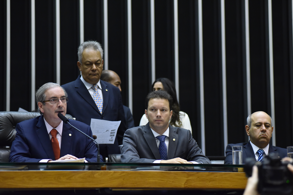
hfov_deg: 16.4
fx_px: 1017
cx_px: 146
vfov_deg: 11.0
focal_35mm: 125
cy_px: 98
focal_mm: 125
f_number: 3.5
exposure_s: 1/160
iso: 3200
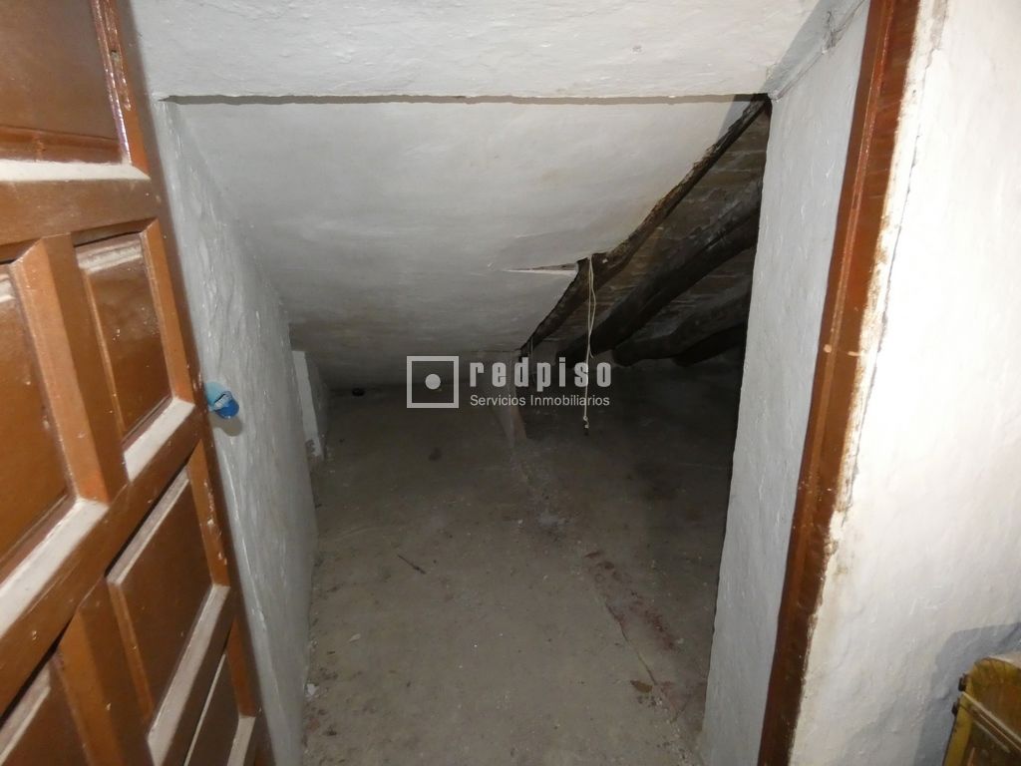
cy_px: 383
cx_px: 510
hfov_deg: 81.7
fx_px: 590
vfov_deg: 66.0
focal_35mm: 20
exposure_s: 1/8
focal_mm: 3.6
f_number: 2.8
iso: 800
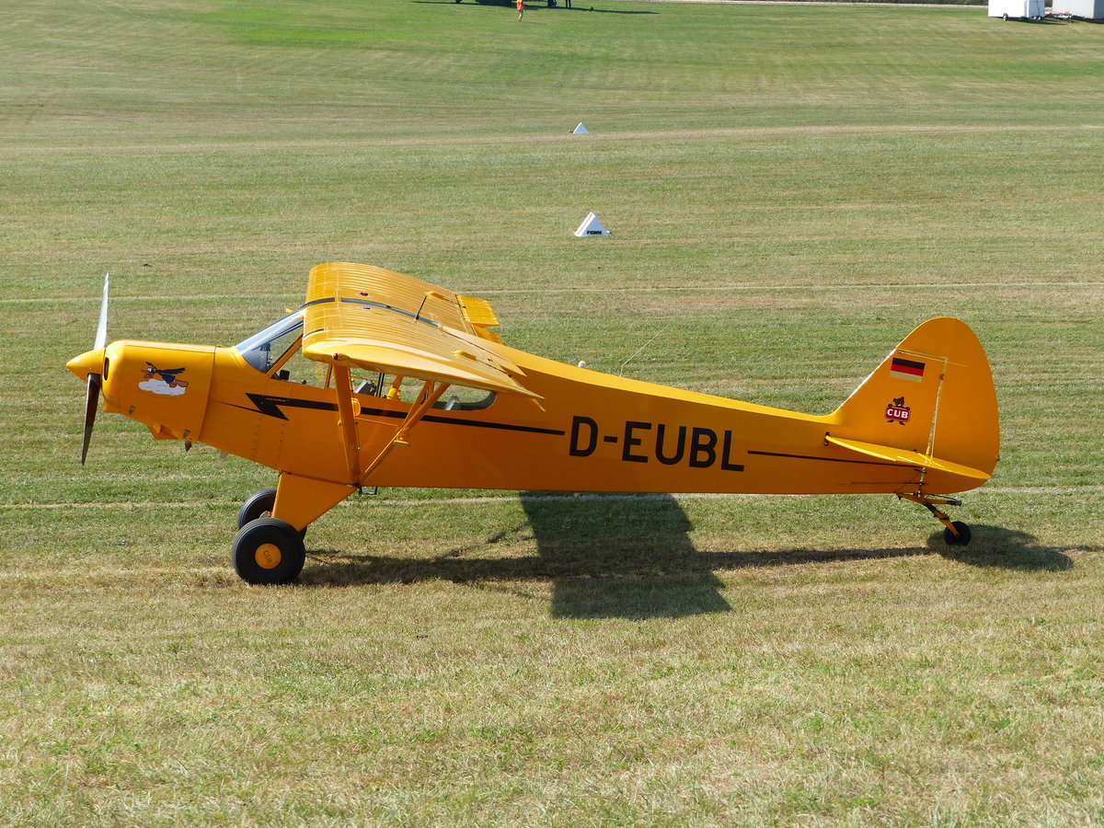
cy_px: 414
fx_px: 3476
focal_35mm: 109
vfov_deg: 13.6
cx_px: 552
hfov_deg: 18.0
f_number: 4
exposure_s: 1/640
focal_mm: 19.6
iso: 100
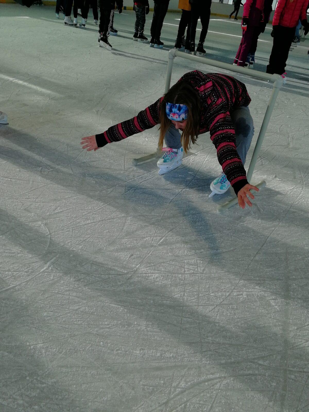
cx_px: 154
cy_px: 206
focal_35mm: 27
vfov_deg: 65.3
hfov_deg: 51.4
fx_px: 321
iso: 50
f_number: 2.2
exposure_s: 1/241
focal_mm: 3.95
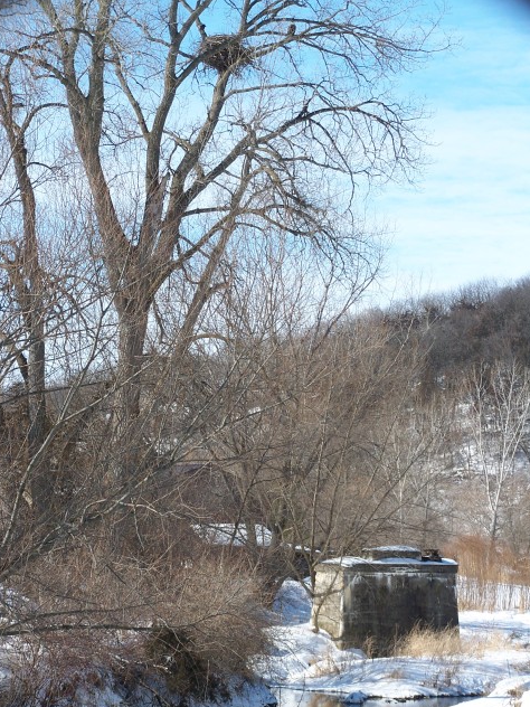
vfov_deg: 23.6
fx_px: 1694
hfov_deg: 17.8
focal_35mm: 83
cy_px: 356
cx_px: 265
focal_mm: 13.7
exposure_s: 1/500
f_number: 4.5
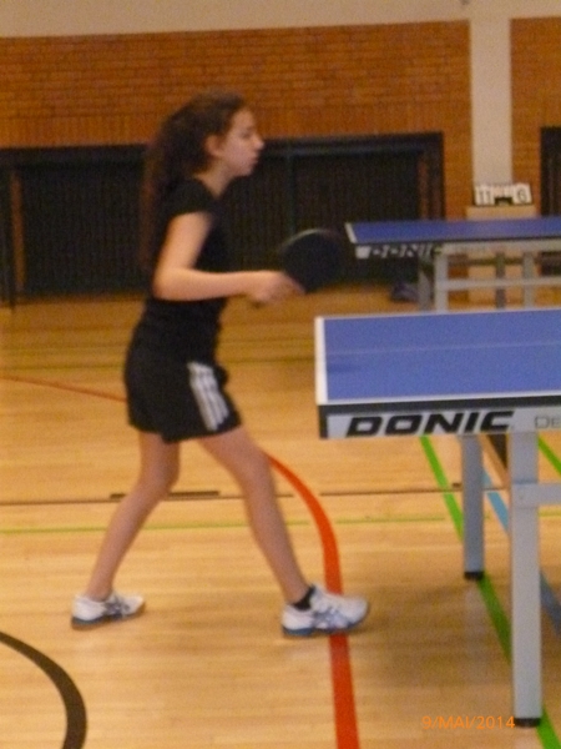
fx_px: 1685
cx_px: 280
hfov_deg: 18.9
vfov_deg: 25.0
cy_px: 374
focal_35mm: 78
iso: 1600
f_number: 5.4
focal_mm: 13.9
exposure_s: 1/60
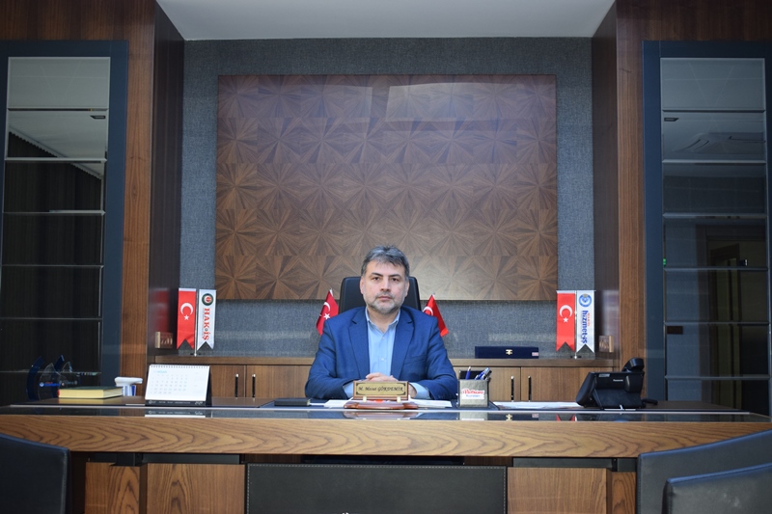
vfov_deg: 26.5
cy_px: 257
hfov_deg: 38.9
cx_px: 386
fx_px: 1093
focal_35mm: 51
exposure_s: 1/100
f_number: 5
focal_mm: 34
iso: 800
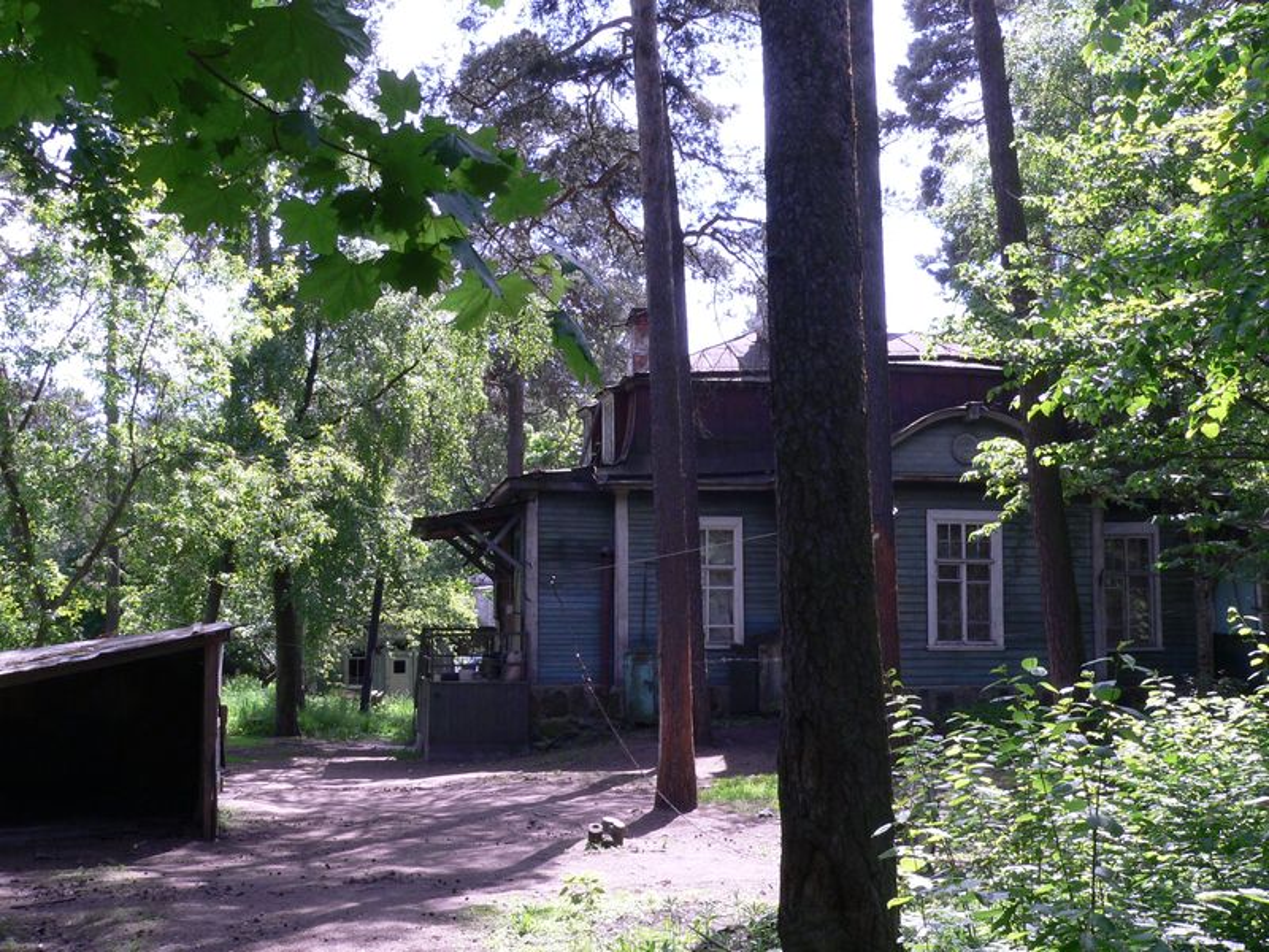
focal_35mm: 46
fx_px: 1686
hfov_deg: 41.2
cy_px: 476
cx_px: 634
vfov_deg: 31.5
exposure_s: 1/50
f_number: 8
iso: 100
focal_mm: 7.6
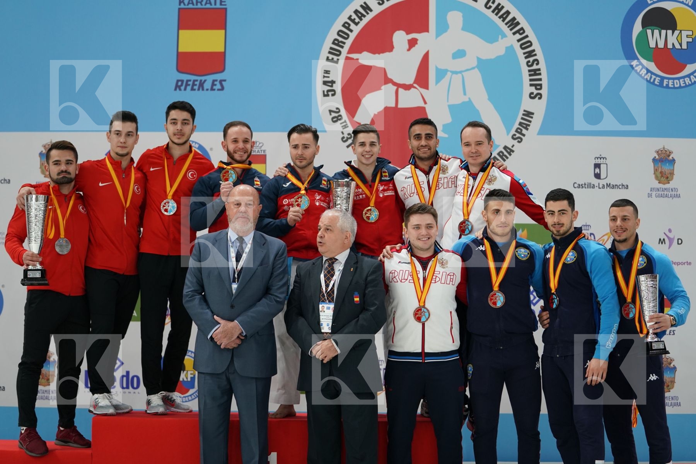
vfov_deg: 19.5
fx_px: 1353
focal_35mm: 70
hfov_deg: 28.8
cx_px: 348
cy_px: 232
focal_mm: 70
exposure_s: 1/250
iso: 1250
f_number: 2.8
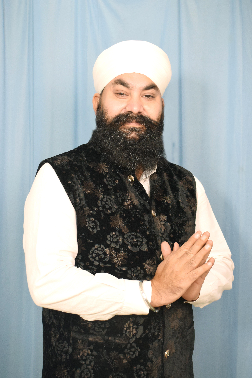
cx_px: 126
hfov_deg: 25.1
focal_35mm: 54
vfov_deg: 36.9
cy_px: 189
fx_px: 567
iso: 1600
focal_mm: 36
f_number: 6.3
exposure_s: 1/125
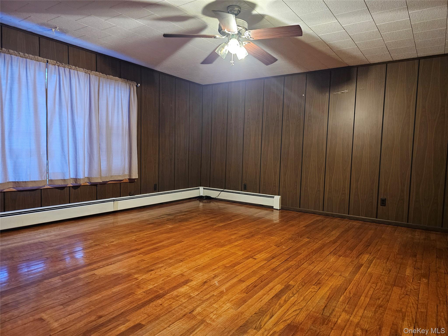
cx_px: 224
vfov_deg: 58.9
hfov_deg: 73.9
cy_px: 168
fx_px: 298
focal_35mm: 23
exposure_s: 1/24
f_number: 1.7
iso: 640
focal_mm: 6.3
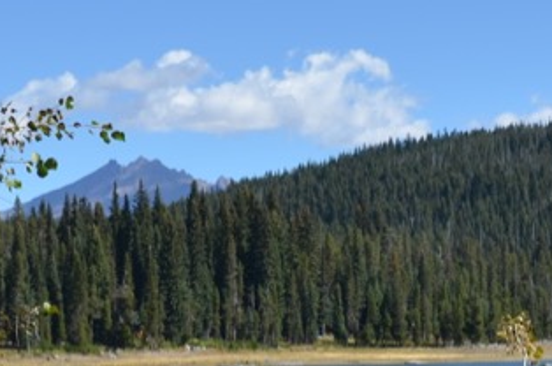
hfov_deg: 16.2
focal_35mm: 127
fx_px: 1943
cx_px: 320
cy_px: 428
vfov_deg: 10.6
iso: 100
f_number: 8
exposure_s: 1/250
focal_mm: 26
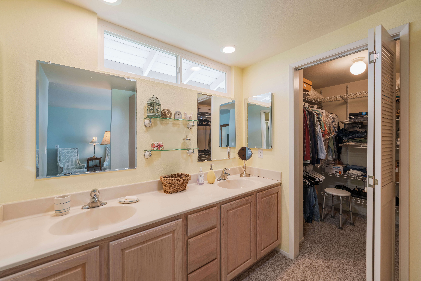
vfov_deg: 81.2
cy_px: 140
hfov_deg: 104.3
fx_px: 164
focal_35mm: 14
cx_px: 210
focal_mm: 14
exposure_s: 1/10
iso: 100
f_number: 7.1
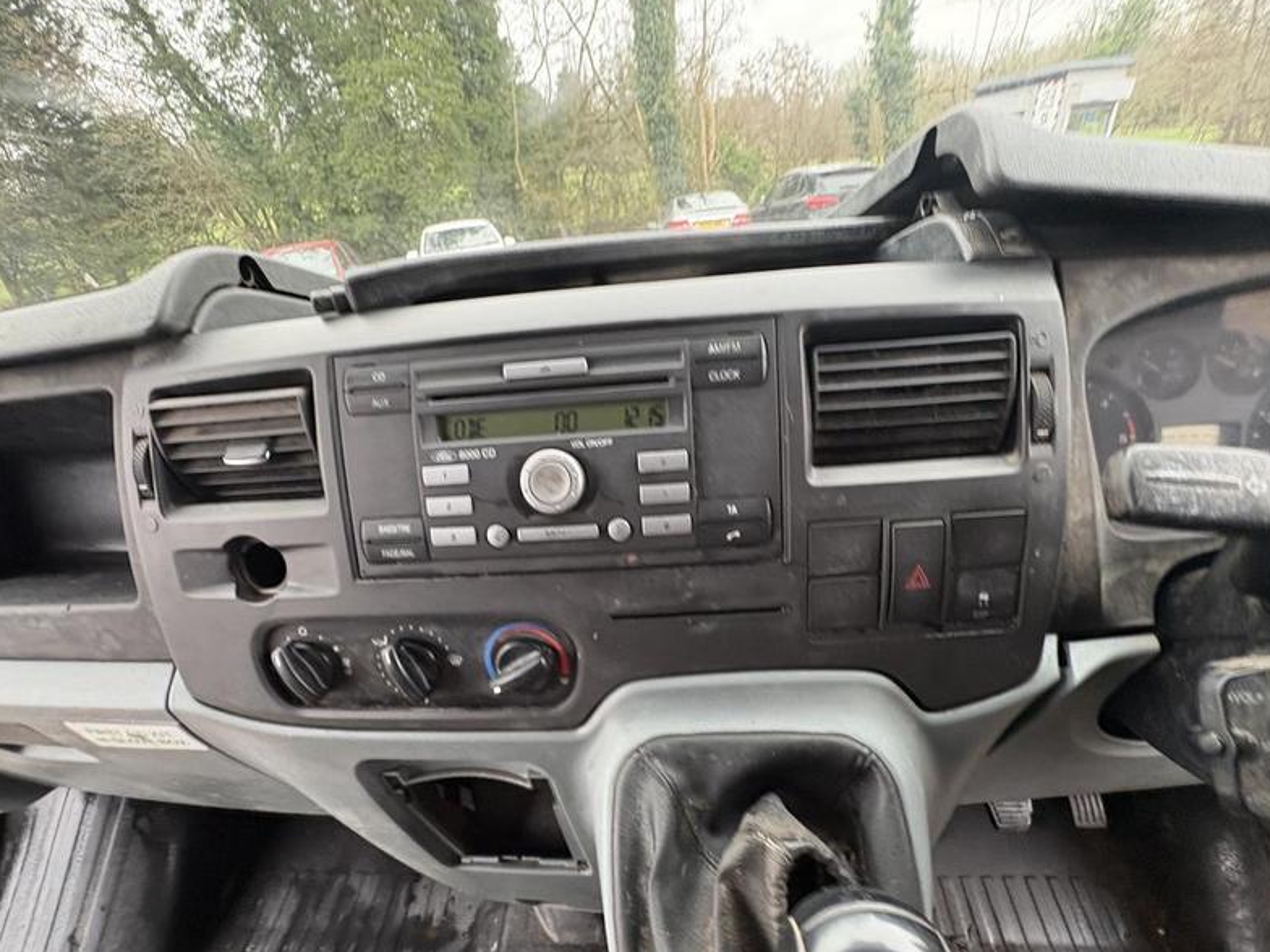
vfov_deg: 77.9
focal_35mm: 16
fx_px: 587
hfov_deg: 94.5
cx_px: 617
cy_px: 526
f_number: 2.2
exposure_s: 1/60
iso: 250
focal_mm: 2.22
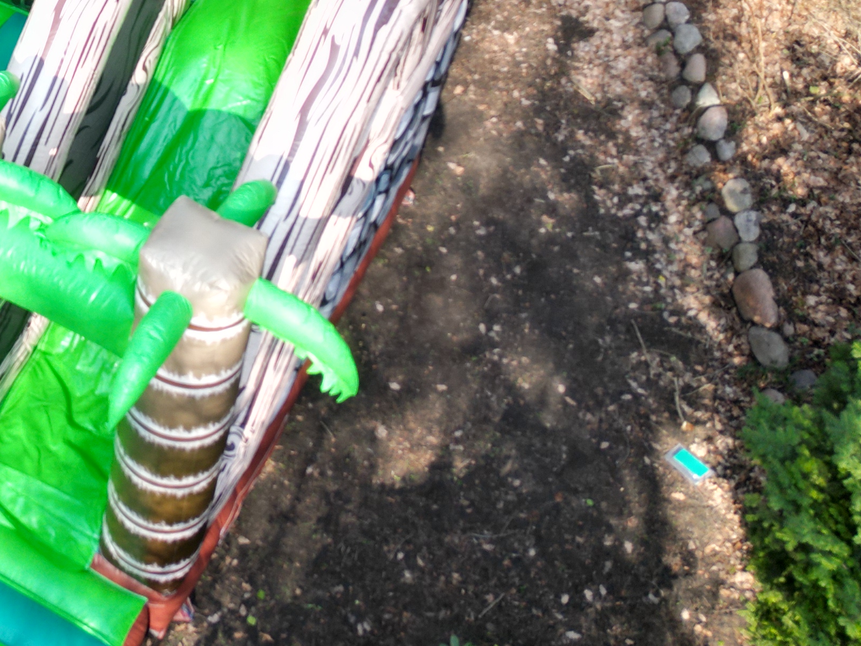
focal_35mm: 60
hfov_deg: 29.5
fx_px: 1492
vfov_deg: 23.8
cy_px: 65
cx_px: -46
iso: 120
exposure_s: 1/500
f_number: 1.7
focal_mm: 6.72
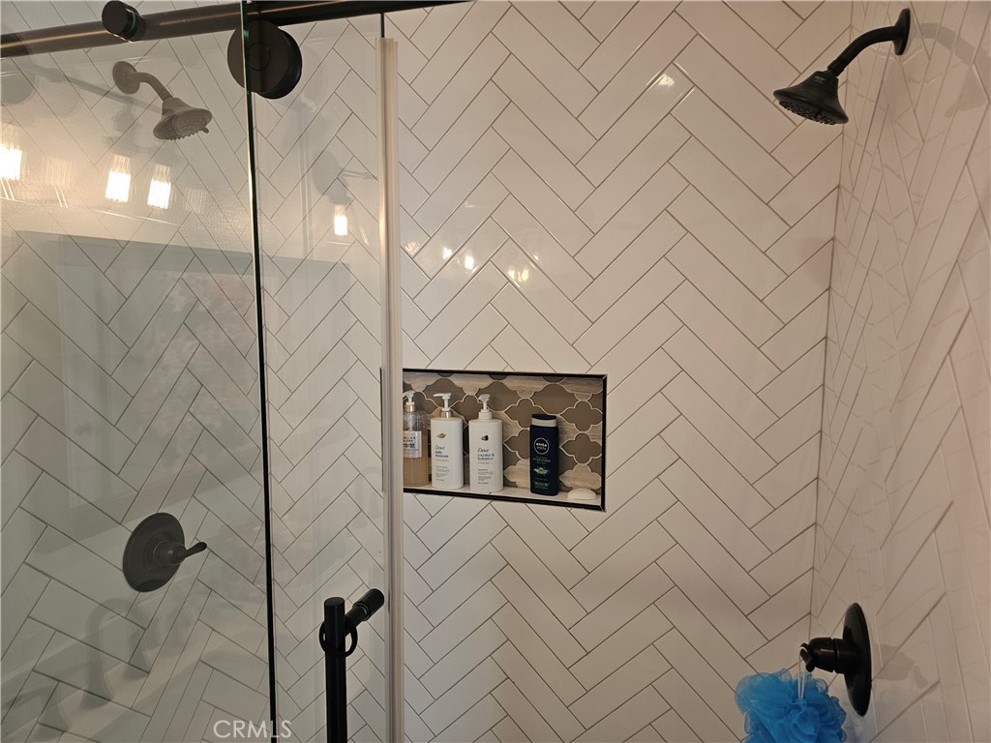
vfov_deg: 58.9
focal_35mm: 23
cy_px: 372
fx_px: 658
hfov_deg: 73.9
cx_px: 496
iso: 160
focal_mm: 5.4
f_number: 1.8
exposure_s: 1/120
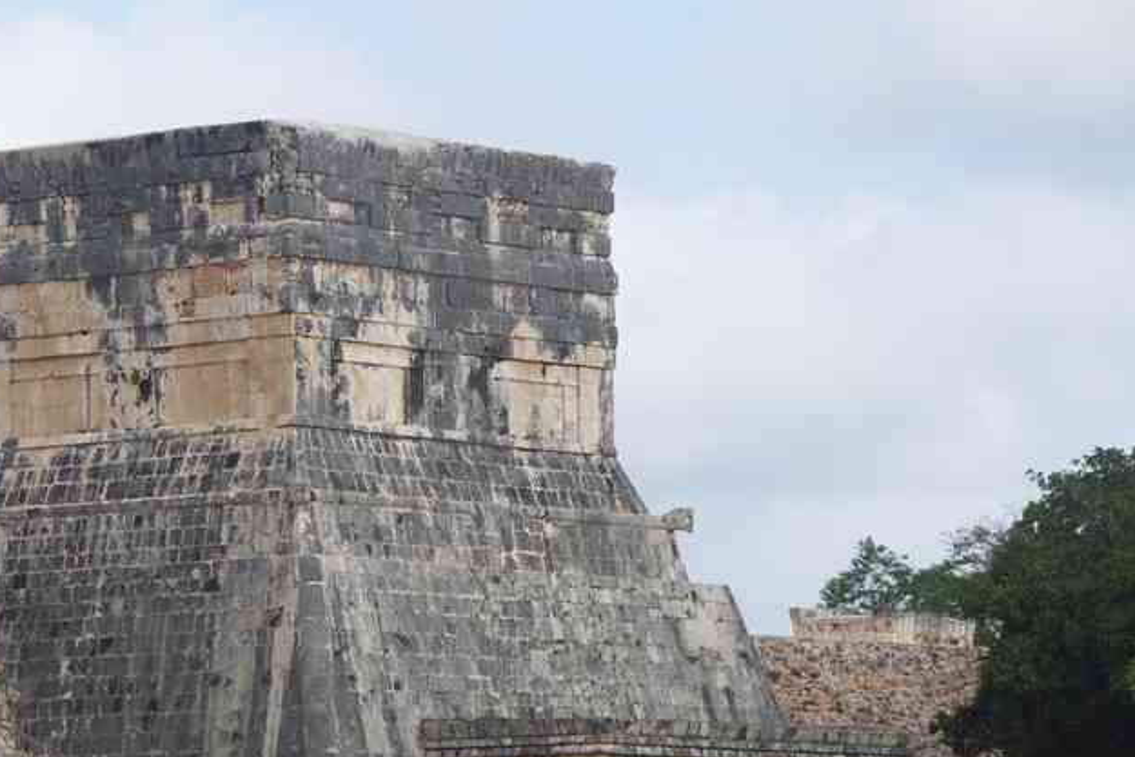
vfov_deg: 7.3
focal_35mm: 187
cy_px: 597
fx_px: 5897
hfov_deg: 11.0
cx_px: 360
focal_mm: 77.5
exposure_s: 1/125
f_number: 8
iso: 200
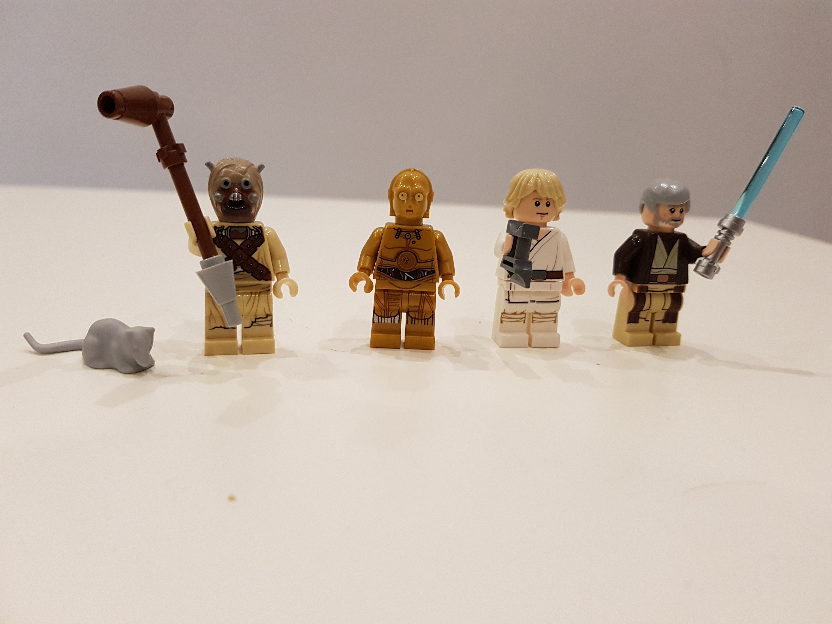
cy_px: 312
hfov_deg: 67.3
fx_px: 625
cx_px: 416
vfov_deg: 53.1
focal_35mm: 26
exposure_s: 1/33
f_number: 1.7
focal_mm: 4.2
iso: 200
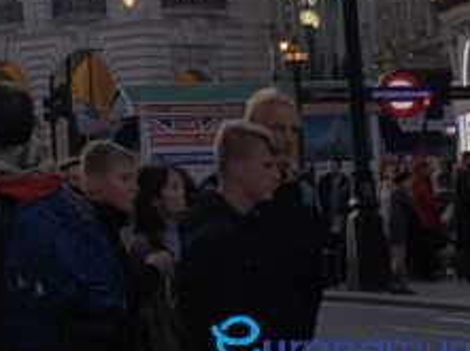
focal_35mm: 181
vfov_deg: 8.0
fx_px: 2454
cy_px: -168
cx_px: -234
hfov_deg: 10.6
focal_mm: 6
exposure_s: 1/122
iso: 16
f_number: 2.4
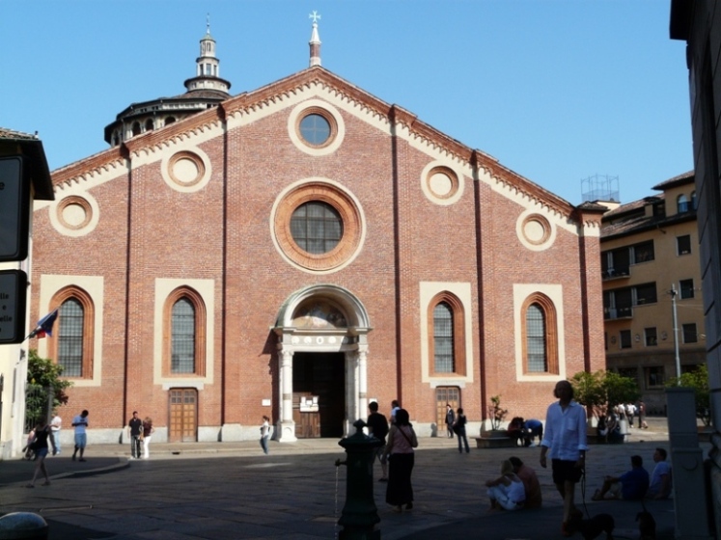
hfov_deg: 42.1
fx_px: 937
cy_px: 270
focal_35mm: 45
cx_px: 360
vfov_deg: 32.2
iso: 100
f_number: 5.6
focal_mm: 7.4
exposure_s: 1/400
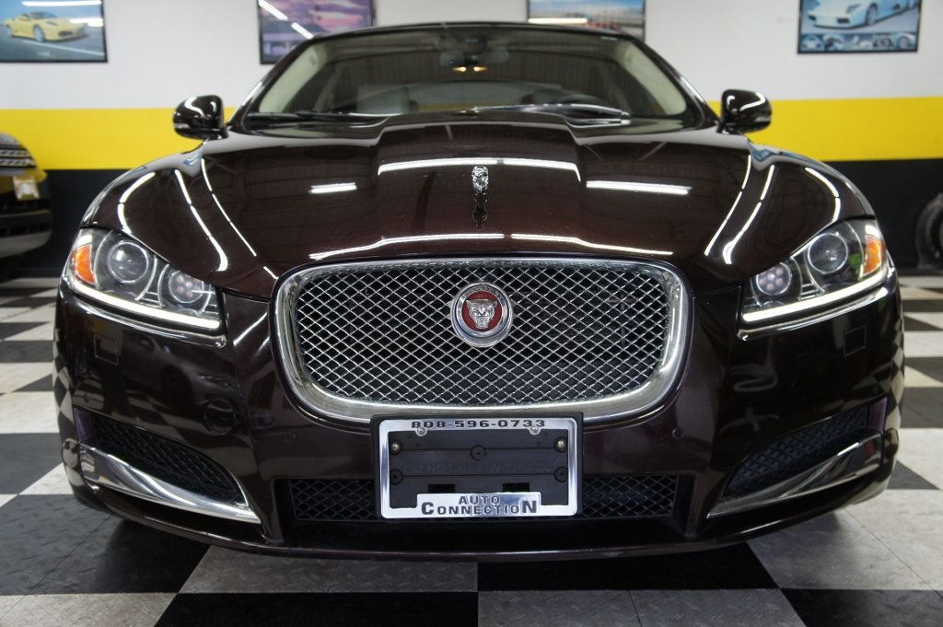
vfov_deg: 36.8
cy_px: 314
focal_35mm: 36
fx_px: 942
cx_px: 472
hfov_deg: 53.2
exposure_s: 1/40
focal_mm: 24
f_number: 4
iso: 400
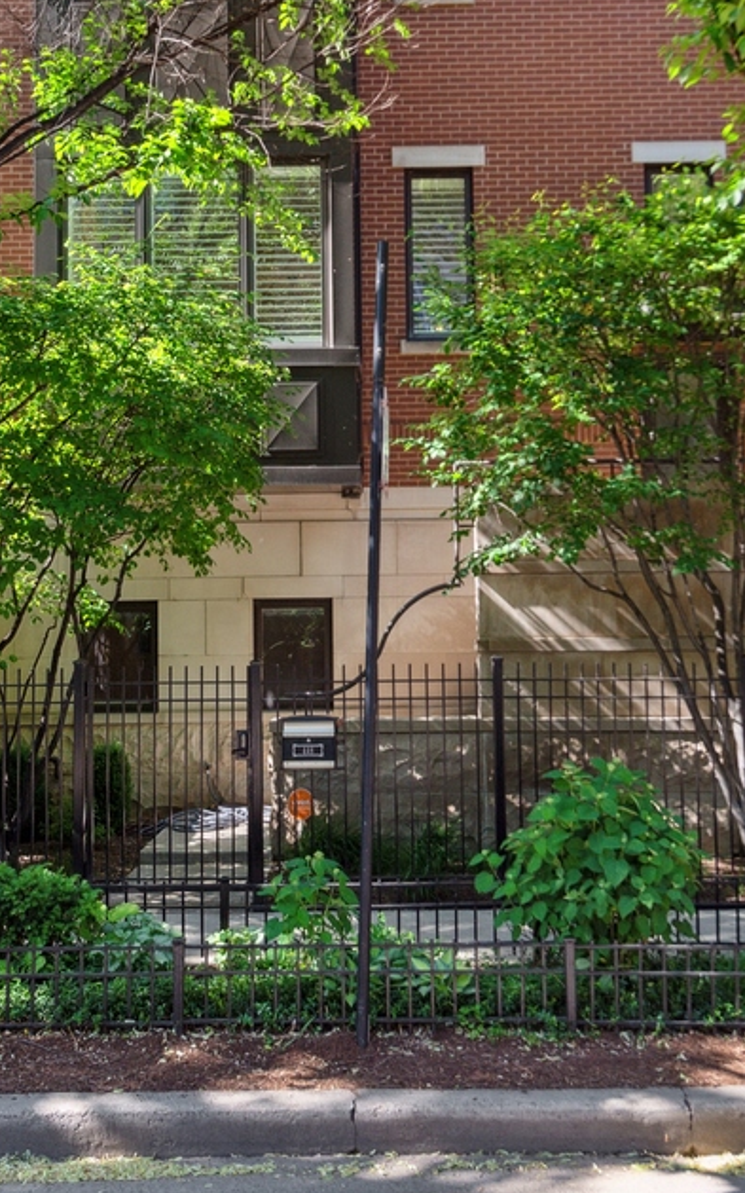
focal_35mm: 42
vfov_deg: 44.9
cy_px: 239
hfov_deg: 30.5
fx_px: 1365
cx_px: 431
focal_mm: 24
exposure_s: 1/200
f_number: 6.3
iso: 400
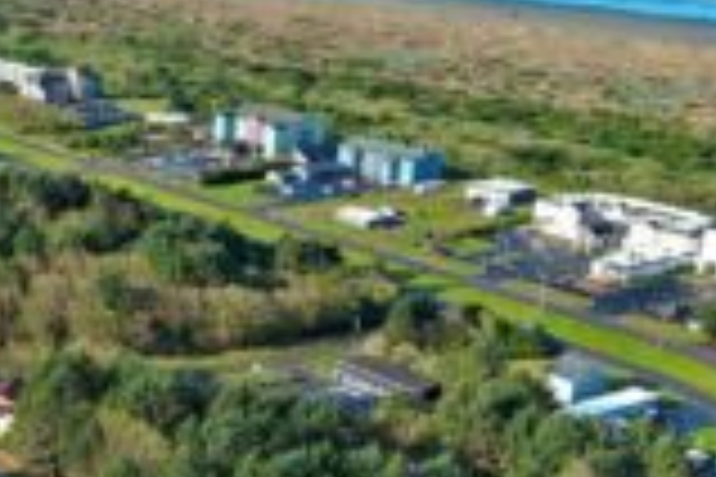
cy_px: 263
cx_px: -95
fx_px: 1452
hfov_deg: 25.4
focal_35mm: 73
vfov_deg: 18.7
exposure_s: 1/858
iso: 100
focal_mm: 10.57
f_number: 2.8
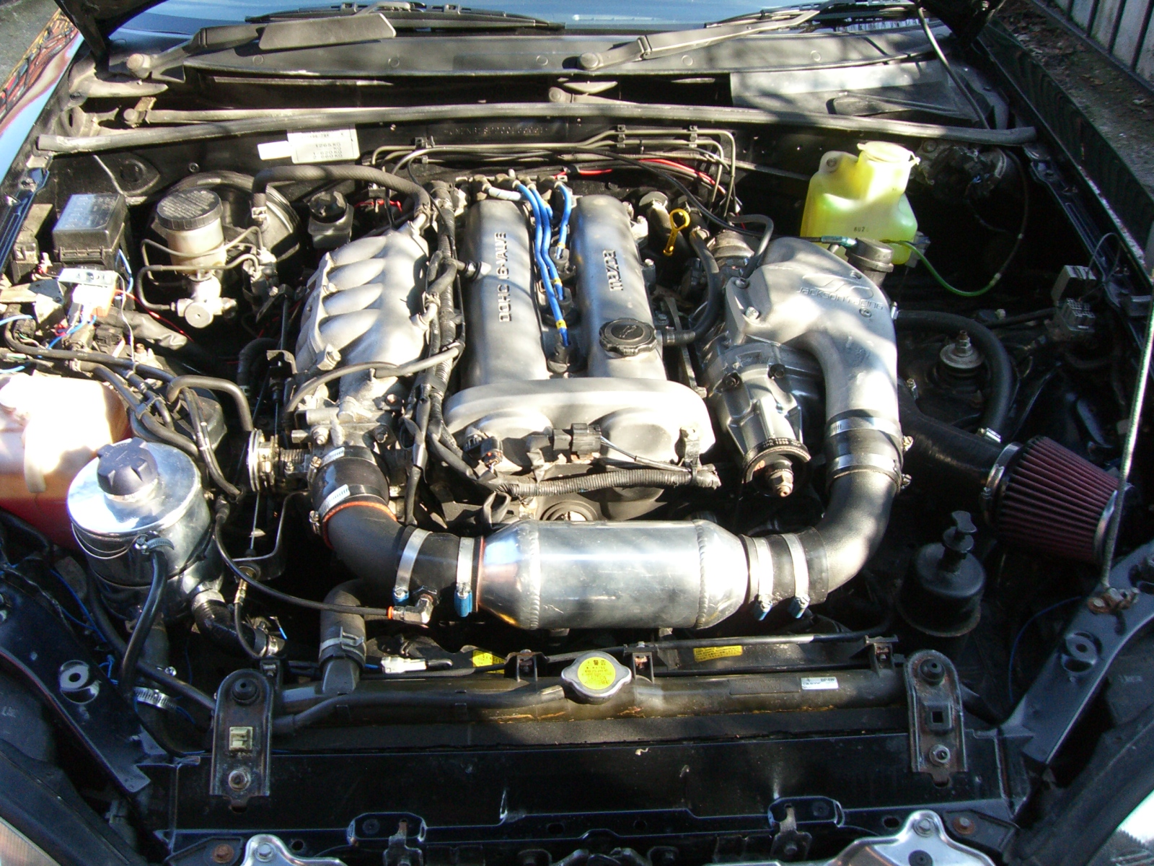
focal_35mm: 38
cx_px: 577
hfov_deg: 49.0
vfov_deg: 37.7
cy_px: 433
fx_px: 1267
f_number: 2.7
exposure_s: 1/160
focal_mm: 6.2
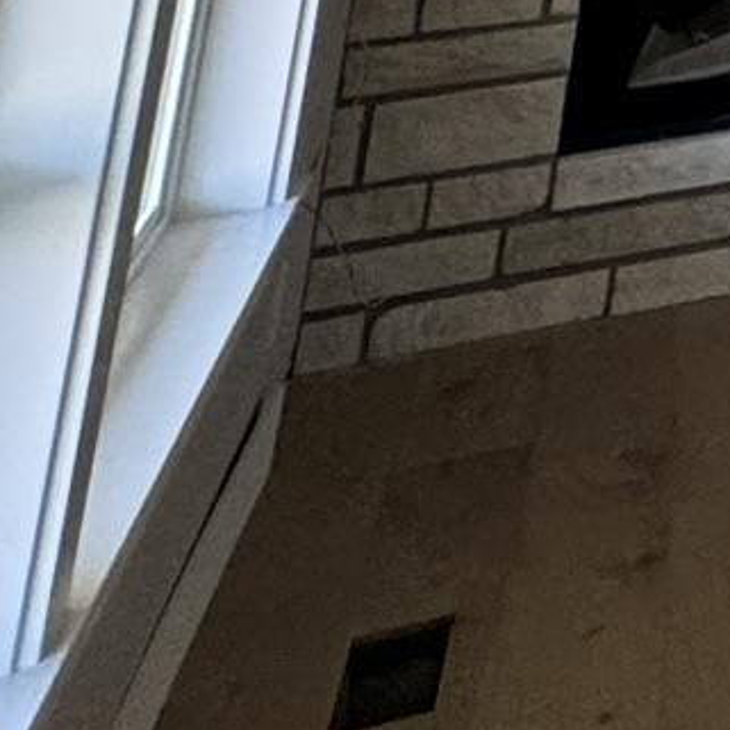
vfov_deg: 15.6
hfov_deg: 12.0
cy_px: -862
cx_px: 2110
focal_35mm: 79
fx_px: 1885
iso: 200
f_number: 2.2
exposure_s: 1/99
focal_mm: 2.22
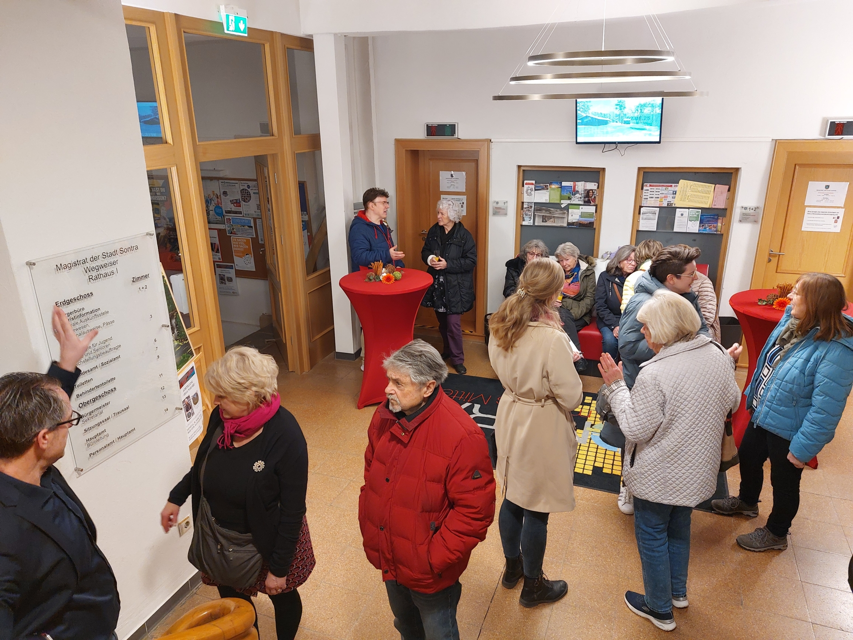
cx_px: 426
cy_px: 320
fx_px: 616
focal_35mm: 25
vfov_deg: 54.9
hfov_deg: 69.4
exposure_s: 1/50
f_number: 1.8
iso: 320
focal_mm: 5.23
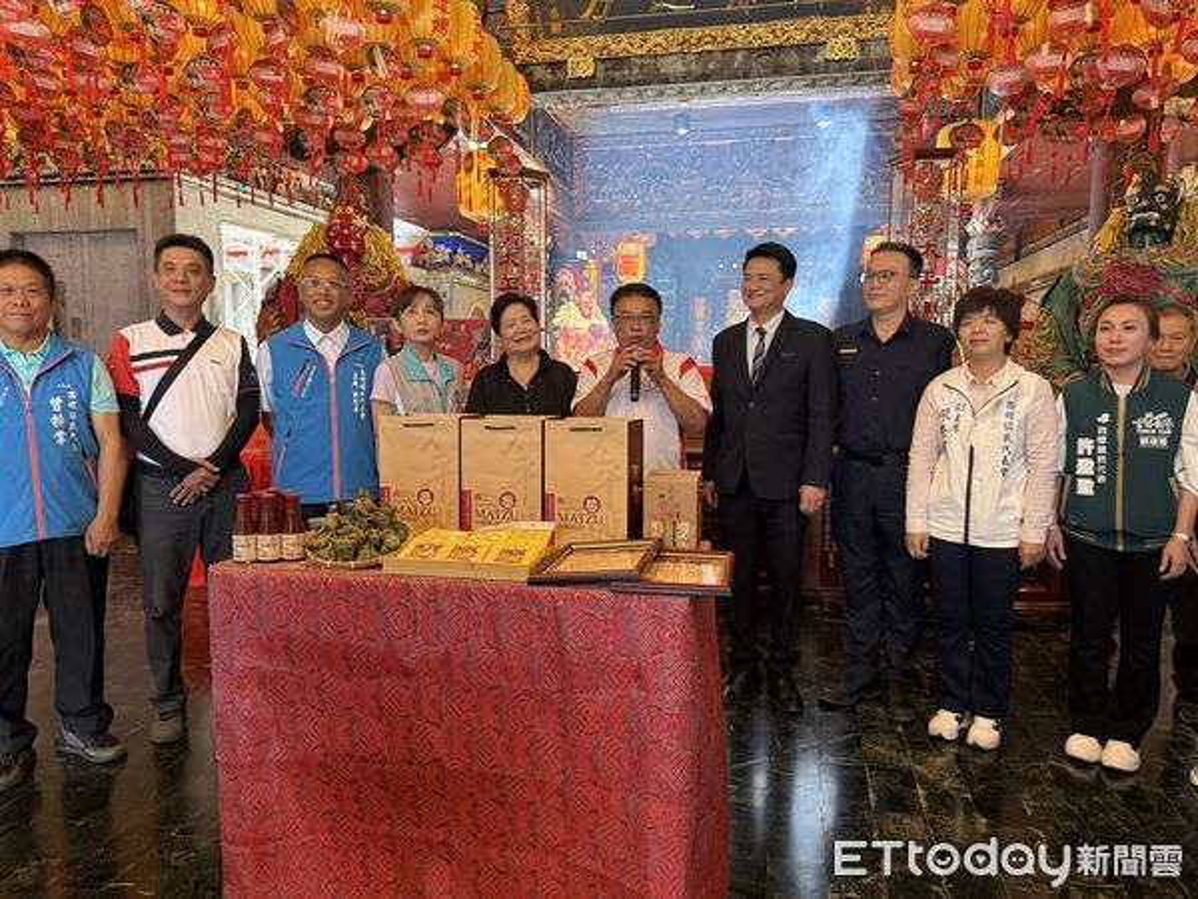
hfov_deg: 71.6
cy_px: 450
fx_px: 831
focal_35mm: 24
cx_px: 599
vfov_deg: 56.8
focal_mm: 6.76
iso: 250
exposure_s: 1/60
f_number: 1.78
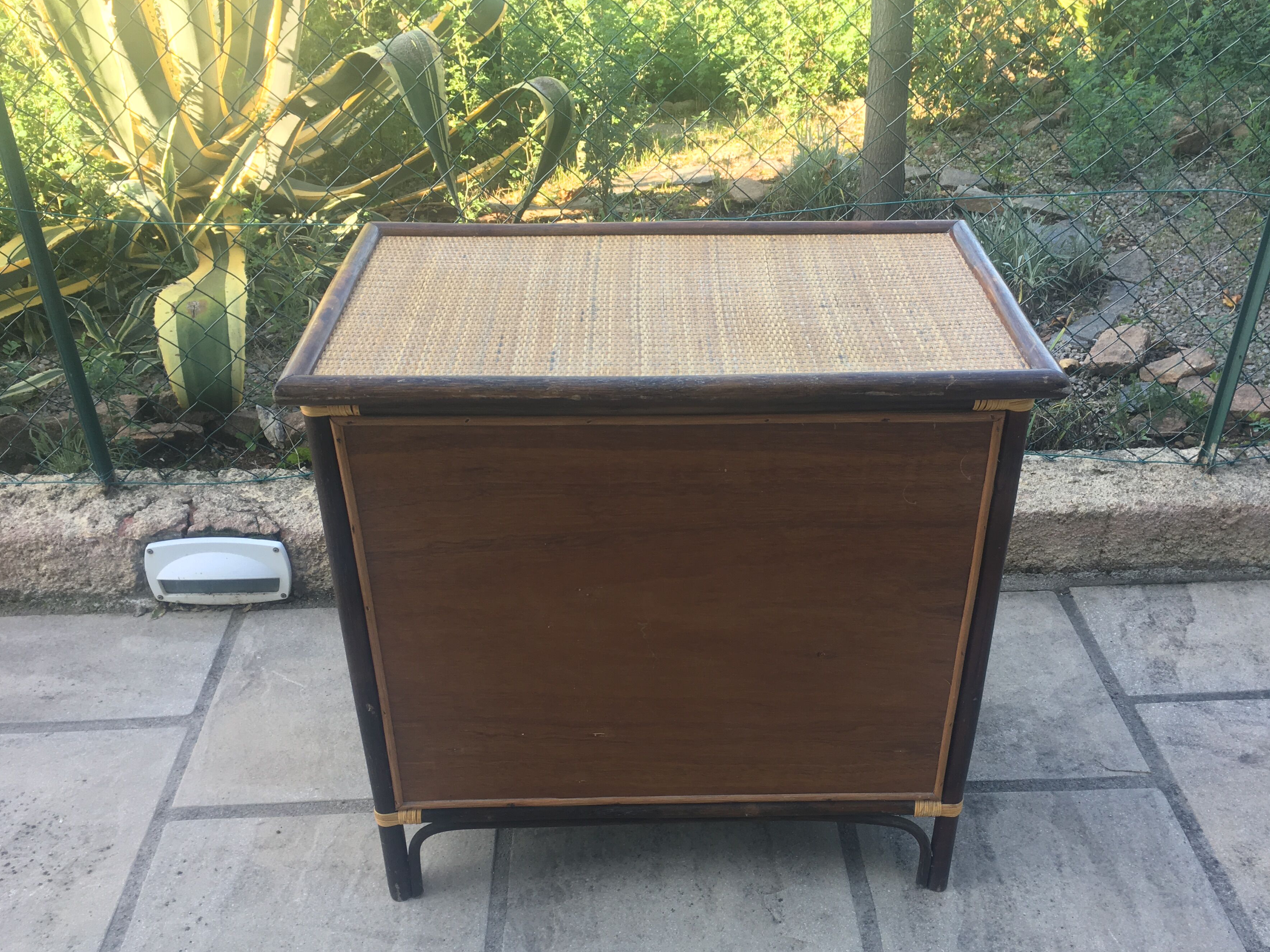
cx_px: 689
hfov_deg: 55.3
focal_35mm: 33
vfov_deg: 42.9
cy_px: 520
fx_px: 1211
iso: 25
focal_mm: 4.15
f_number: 2.2
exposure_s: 1/100
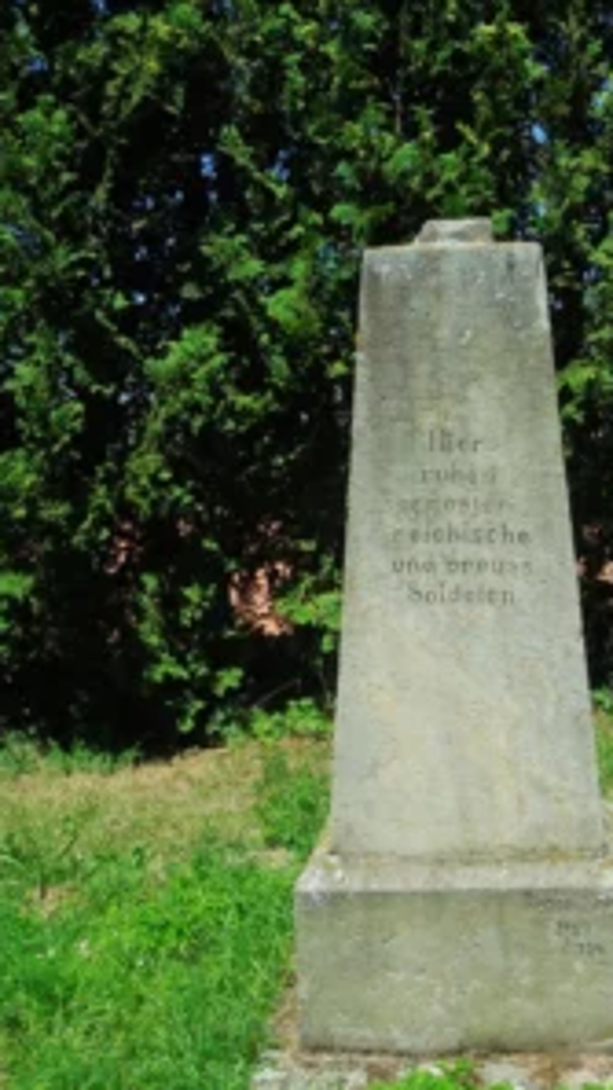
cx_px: 470
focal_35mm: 40
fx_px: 1156
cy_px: 584
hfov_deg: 29.2
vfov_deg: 50.4
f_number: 7.2
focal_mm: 5.6
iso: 400
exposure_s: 1/800
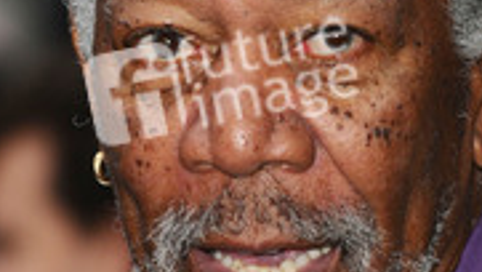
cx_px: 300
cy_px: 216
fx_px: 5767
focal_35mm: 451
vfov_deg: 2.7
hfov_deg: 4.8
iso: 320
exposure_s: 1/200
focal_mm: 130
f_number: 4
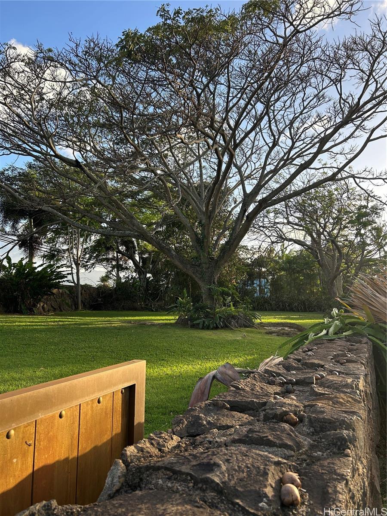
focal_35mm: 26
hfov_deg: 53.1
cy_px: 258
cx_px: 194
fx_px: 388
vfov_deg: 67.3
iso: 50
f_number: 1.5
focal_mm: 5.7
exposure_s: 1/705
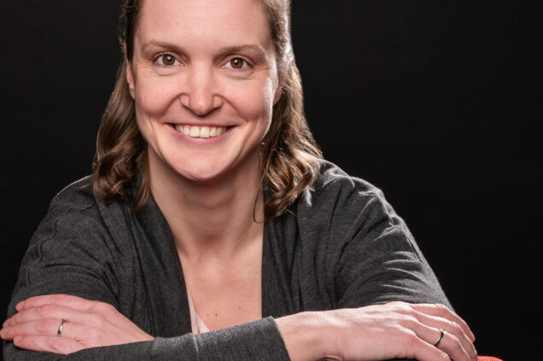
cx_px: 239
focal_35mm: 95
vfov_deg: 14.4
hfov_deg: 21.5
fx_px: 1432
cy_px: 198
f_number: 11
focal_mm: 59
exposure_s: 1/160
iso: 400
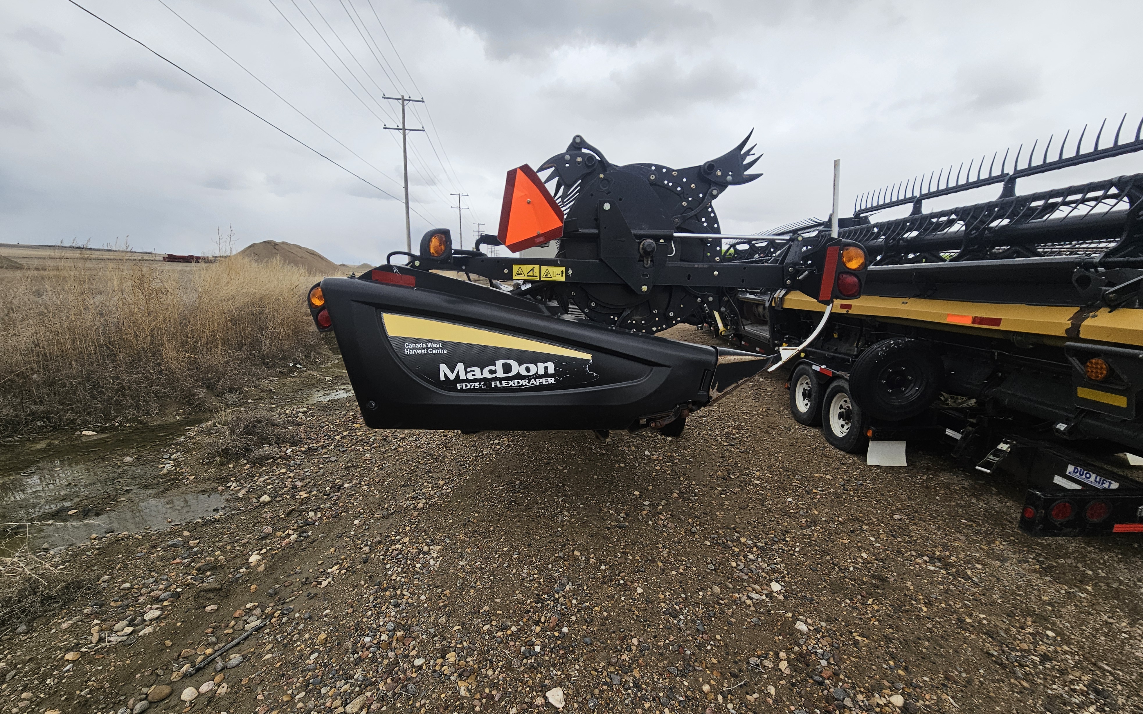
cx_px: 567
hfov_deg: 105.3
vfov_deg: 77.9
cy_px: 420
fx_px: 436
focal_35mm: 14
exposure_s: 1/1723
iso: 50
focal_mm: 2.2
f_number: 2.2
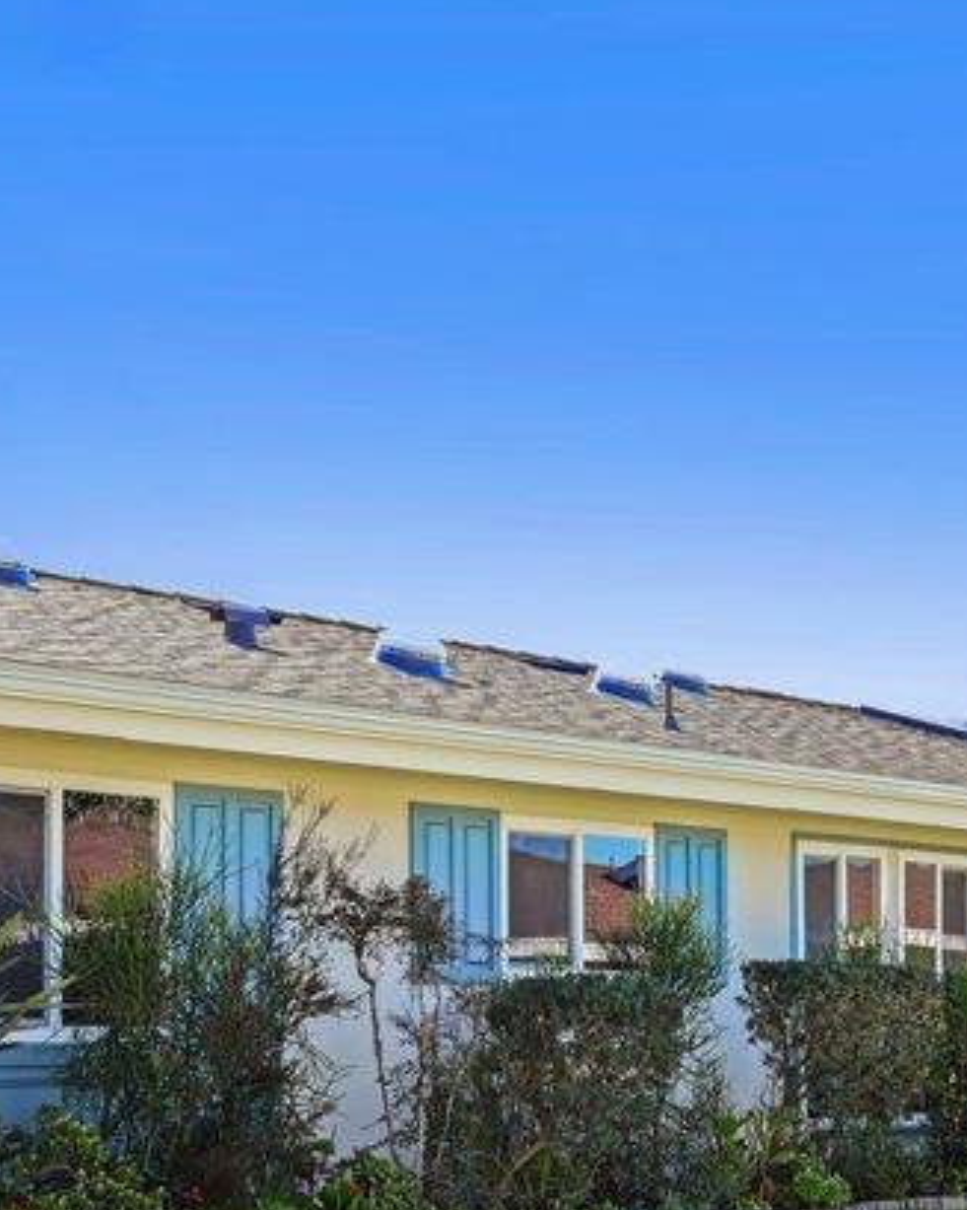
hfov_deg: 28.1
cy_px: 973
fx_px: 1933
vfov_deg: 33.7
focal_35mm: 54
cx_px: 491
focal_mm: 23
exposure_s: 1/50
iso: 100
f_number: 6.3
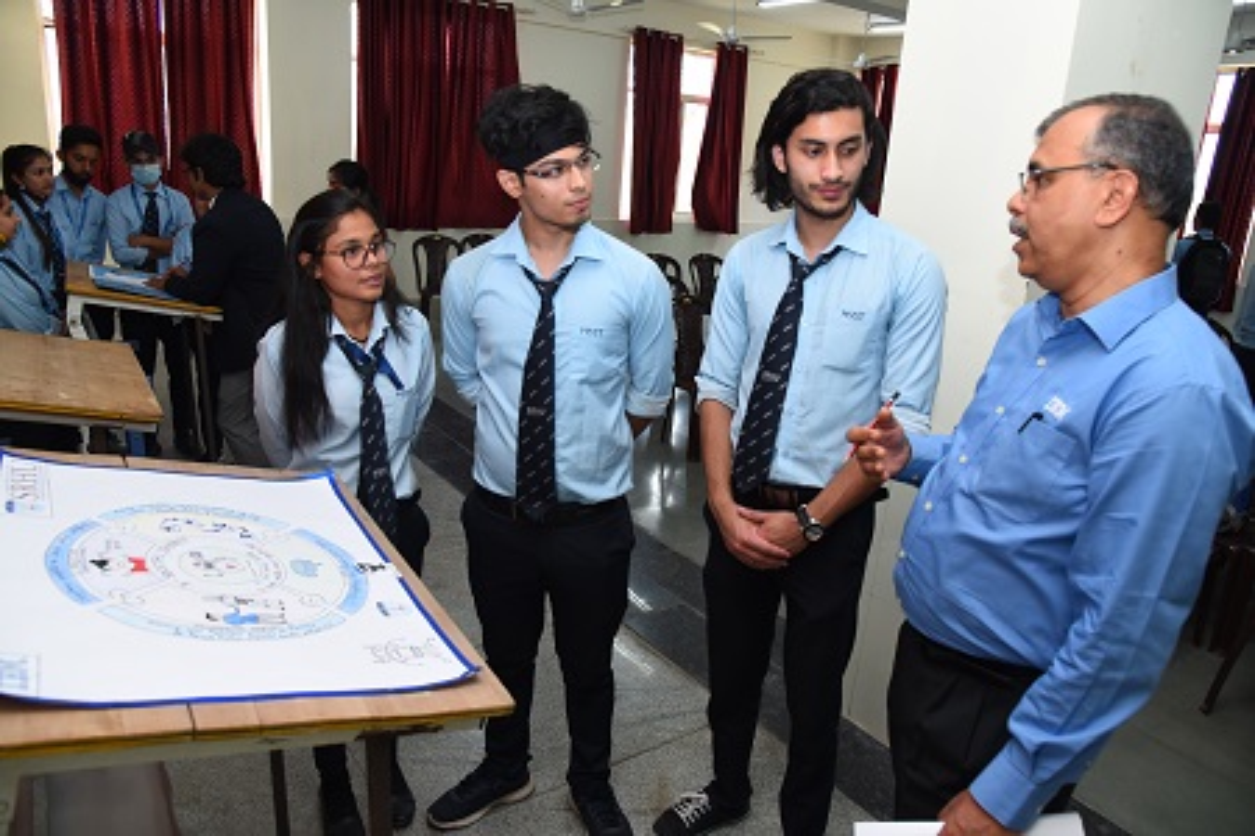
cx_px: 628
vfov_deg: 53.1
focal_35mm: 24
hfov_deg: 73.7
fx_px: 837
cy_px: 418
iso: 1000
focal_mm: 24
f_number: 6.3
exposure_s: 1/125
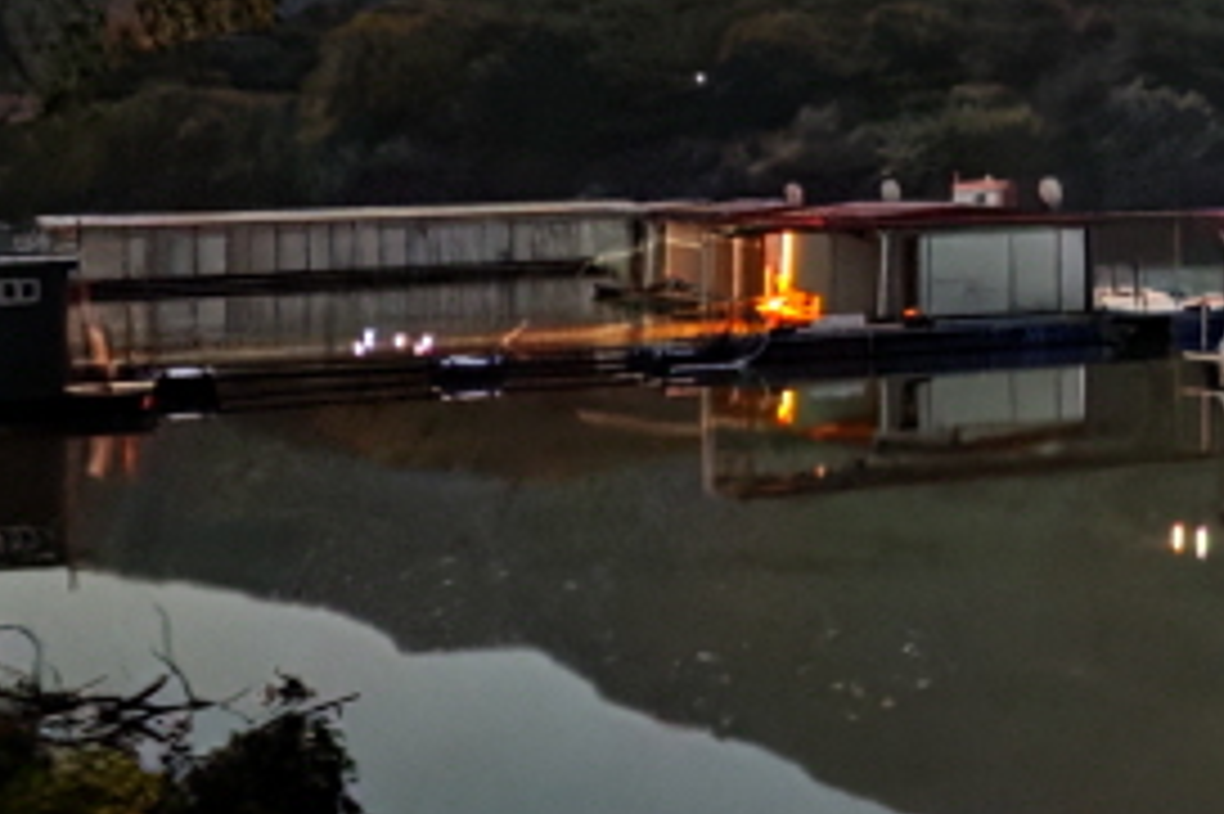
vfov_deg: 14.9
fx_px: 3058
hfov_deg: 18.8
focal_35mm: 90
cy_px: 9
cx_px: 2030
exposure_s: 1/2
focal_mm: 6.3
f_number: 1.7
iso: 3200
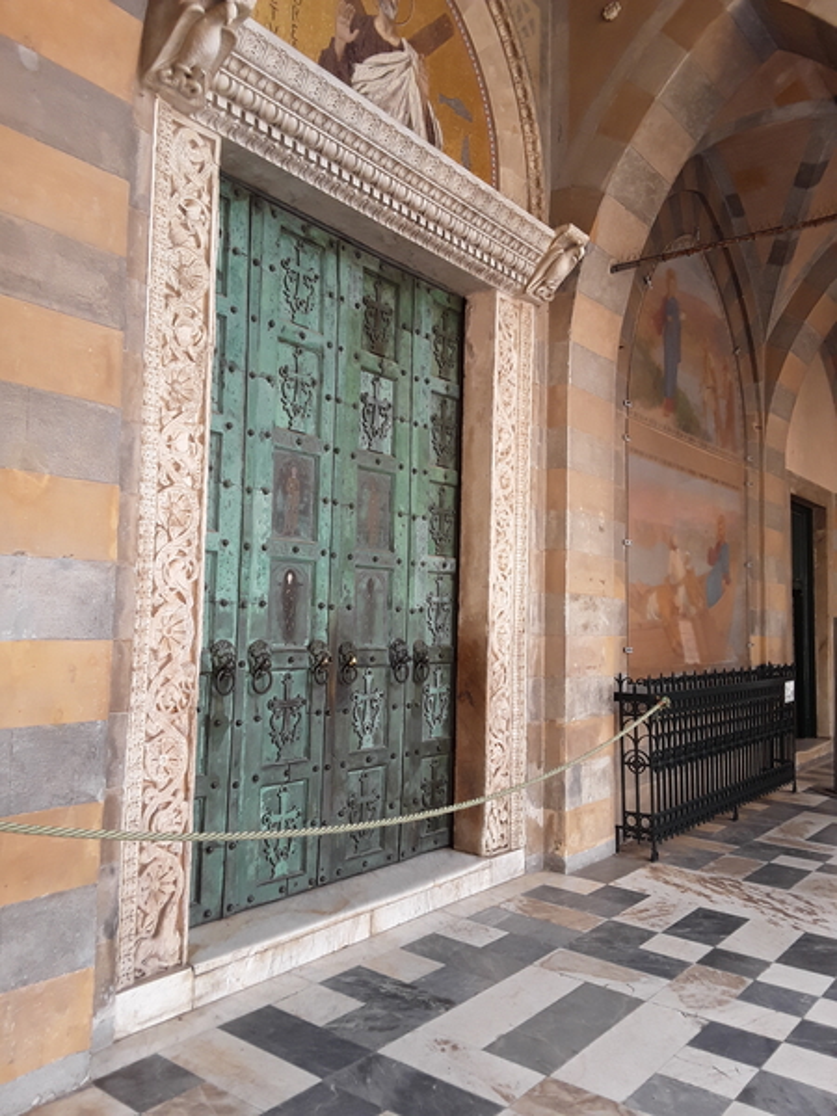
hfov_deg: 51.4
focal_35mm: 27
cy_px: 558
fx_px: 870
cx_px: 418
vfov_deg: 65.3
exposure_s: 1/128
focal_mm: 2.91
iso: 40
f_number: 1.9
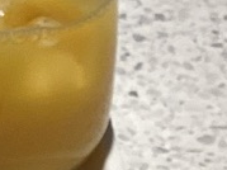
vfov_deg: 6.5
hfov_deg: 8.4
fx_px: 1455
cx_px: -256
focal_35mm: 222
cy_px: 355
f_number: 2.4
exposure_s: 1/60
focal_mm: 3.3
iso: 50
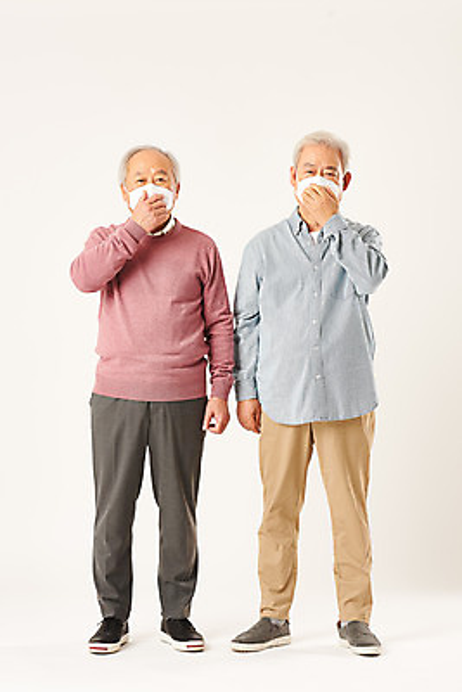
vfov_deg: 23.9
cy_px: 346
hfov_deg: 16.1
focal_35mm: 85
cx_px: 231
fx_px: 1635
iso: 100
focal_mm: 85
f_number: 8
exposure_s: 1/125
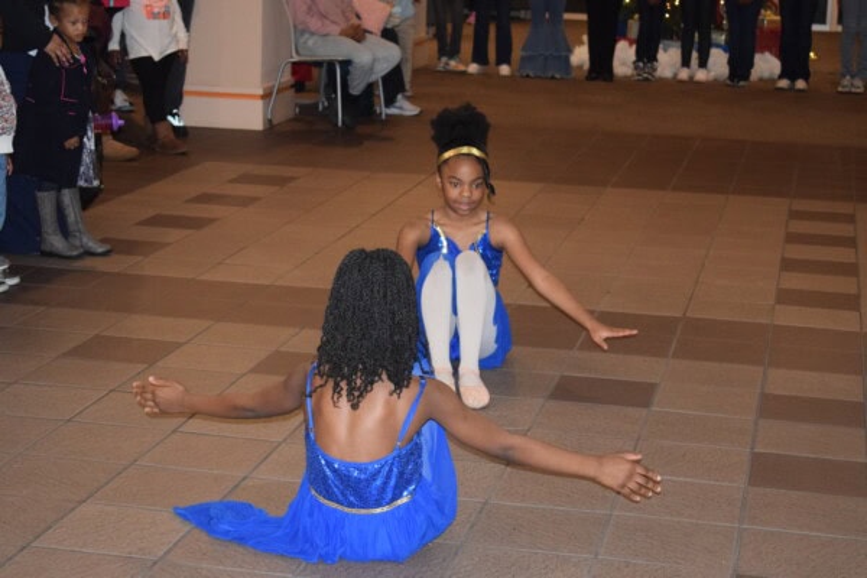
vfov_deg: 18.9
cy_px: 289
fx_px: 1734
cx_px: 434
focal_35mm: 72
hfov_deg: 28.1
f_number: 5.3
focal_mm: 48
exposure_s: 1/60
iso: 3200
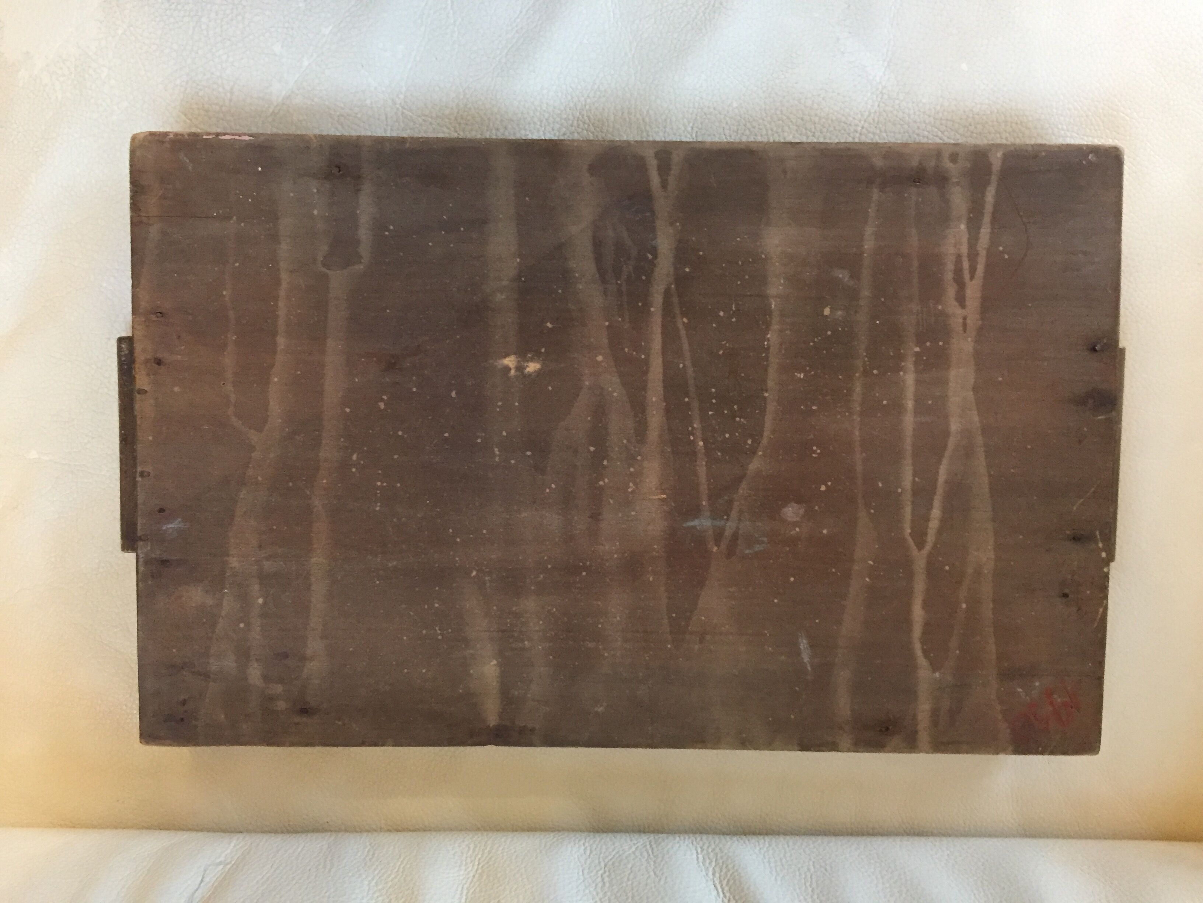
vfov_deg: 48.2
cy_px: 452
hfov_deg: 61.7
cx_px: 602
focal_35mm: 29
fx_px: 1008
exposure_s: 1/33
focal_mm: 4.15
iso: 250
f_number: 2.2
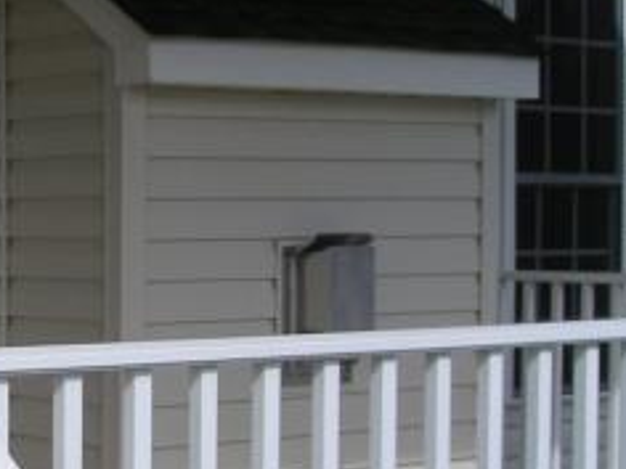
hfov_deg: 17.8
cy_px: 268
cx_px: -207
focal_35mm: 103
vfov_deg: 14.4
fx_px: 1863
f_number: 6.7
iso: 50
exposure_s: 1/350
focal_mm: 6
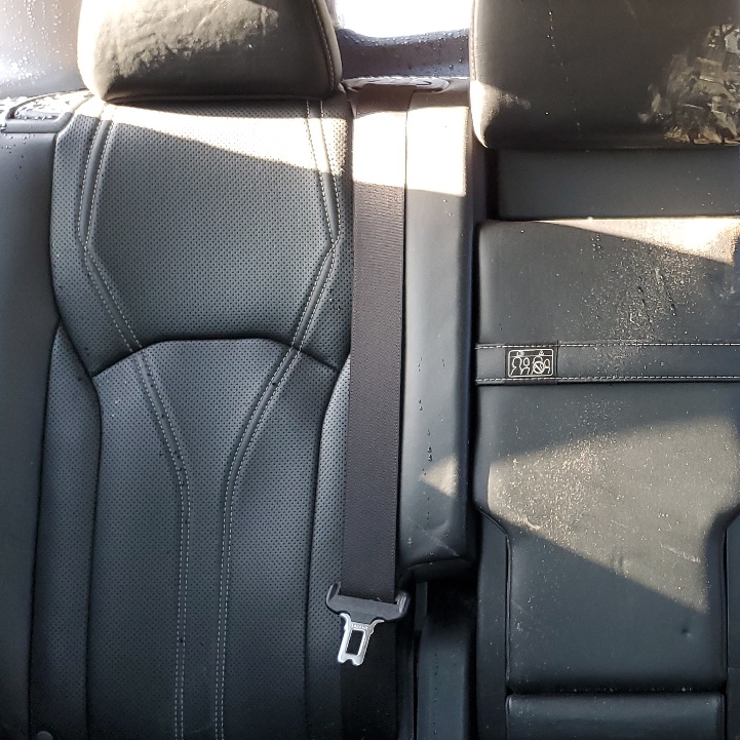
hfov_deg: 32.0
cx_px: 642
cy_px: 383
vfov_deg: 33.4
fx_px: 1233
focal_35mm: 51
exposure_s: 1/60.2
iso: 72
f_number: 1.5
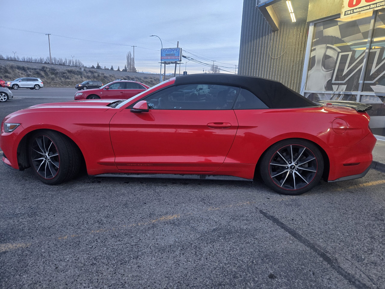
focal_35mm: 23
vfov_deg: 58.9
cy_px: 144
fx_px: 256
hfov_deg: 73.9
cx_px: 192
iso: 320
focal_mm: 5.4
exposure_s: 1/120
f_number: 1.8
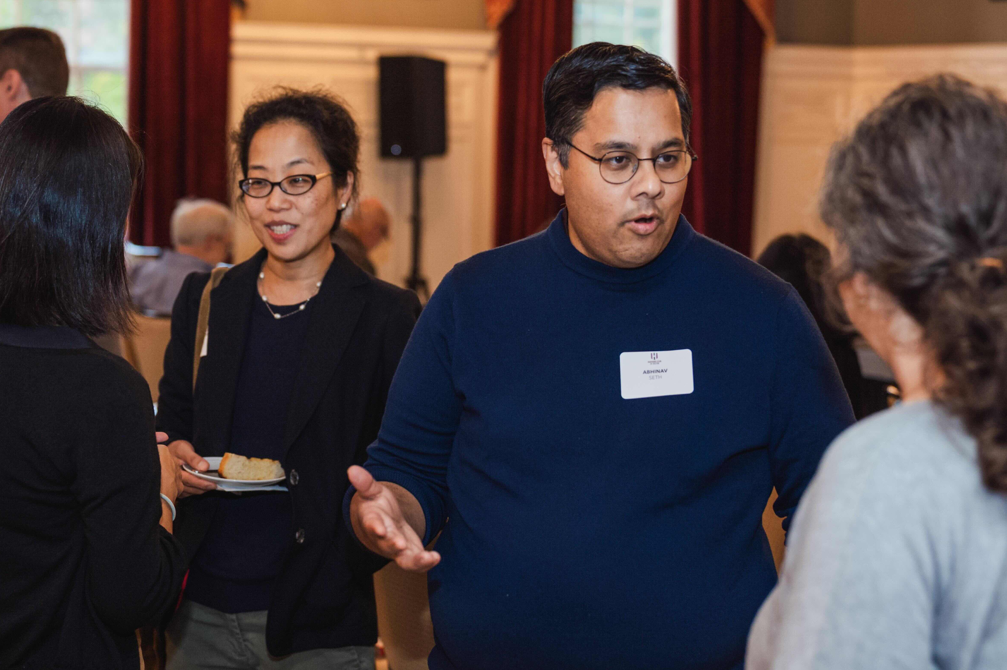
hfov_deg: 31.0
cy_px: 294
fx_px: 1817
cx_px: 483
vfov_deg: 20.9
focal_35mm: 65
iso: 500
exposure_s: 1/200
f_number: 2.8
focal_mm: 52
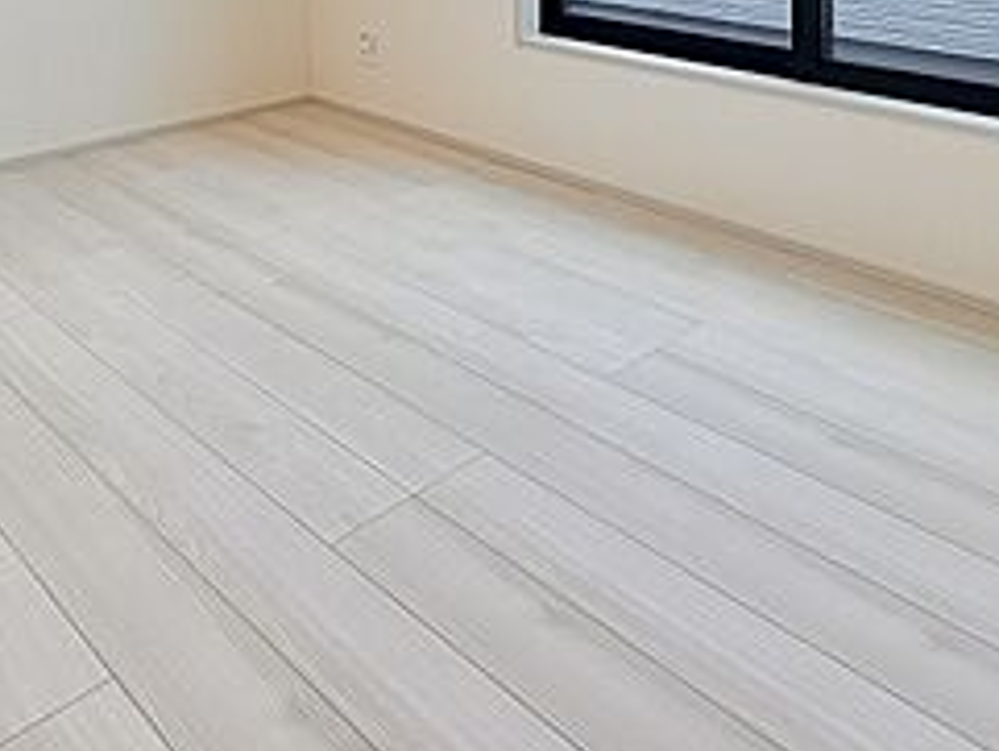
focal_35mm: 36
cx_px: 415
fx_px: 1039
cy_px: -176
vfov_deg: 32.1
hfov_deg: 51.1
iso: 64
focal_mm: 2.22
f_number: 2.2
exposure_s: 1/160
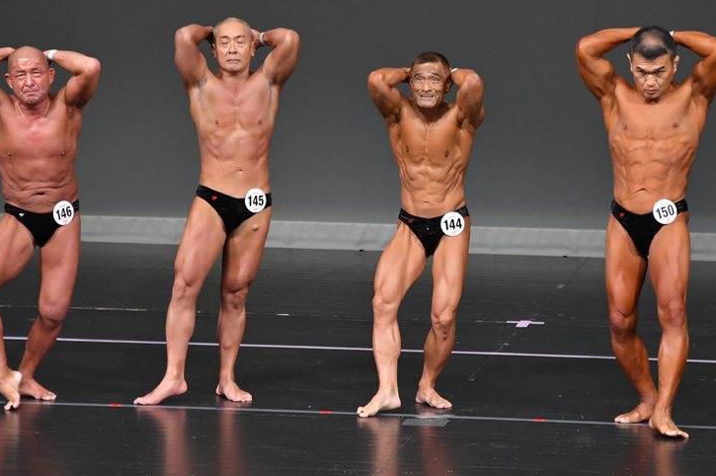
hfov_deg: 5.6
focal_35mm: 369
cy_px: 234
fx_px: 7332
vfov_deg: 3.7
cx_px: 370
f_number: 5.6
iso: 4000
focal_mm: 230
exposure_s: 1/400
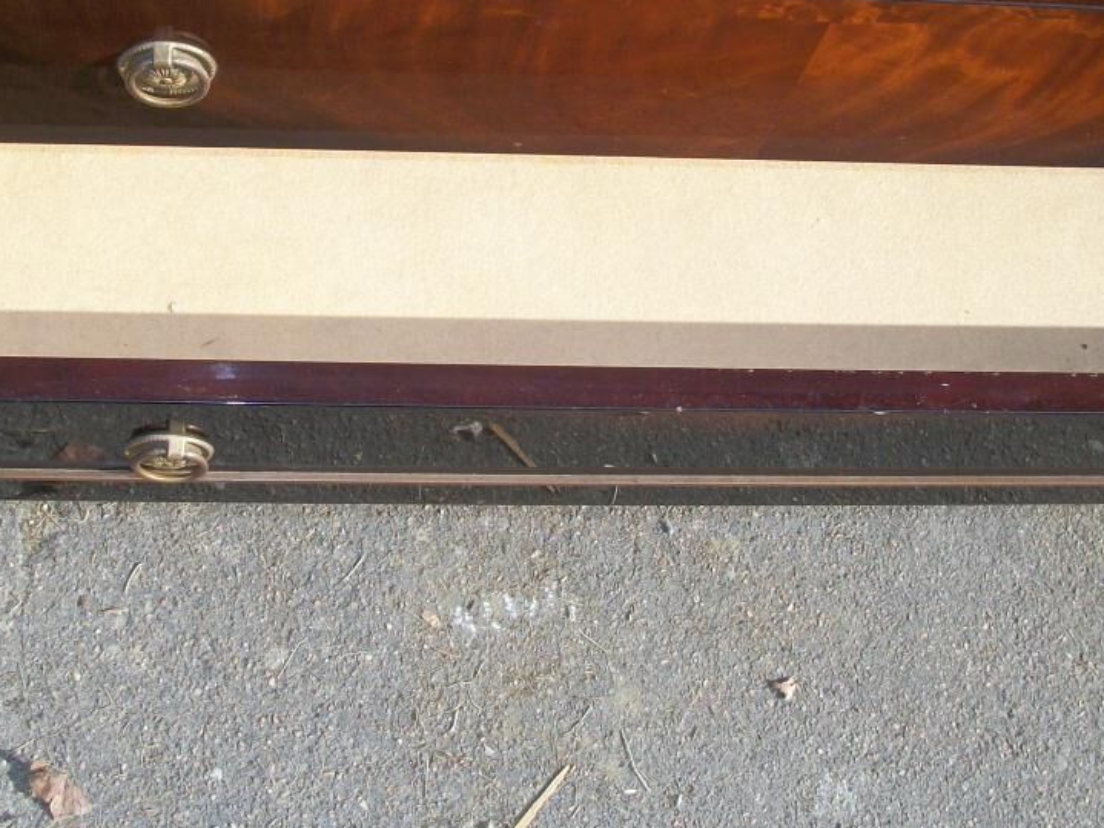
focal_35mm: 57
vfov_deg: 25.6
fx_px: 1818
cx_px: 412
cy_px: 344
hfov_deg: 33.6
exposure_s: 1/1000
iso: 80
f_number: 2.9
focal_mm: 5.7
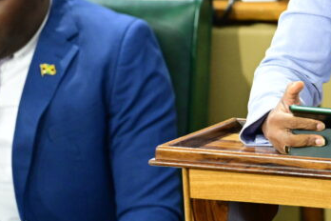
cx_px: 300
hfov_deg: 3.5
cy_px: -19
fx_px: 5406
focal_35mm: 588
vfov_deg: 2.3
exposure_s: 1/200
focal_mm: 200
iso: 4000
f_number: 2.8
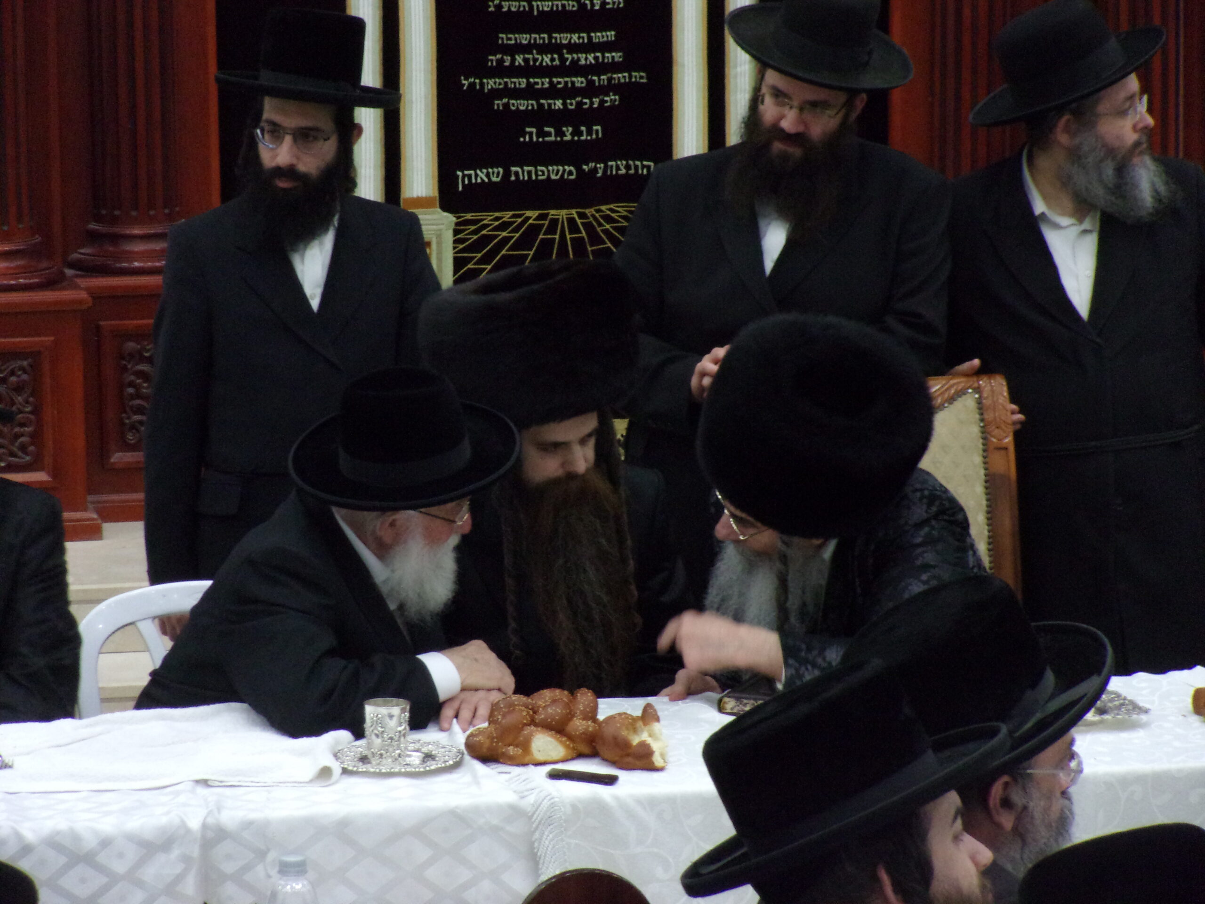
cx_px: 602
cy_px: 452
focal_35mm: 142
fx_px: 4943
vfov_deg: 10.4
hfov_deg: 13.9
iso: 500
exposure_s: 1/60
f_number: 6.3
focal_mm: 25.5
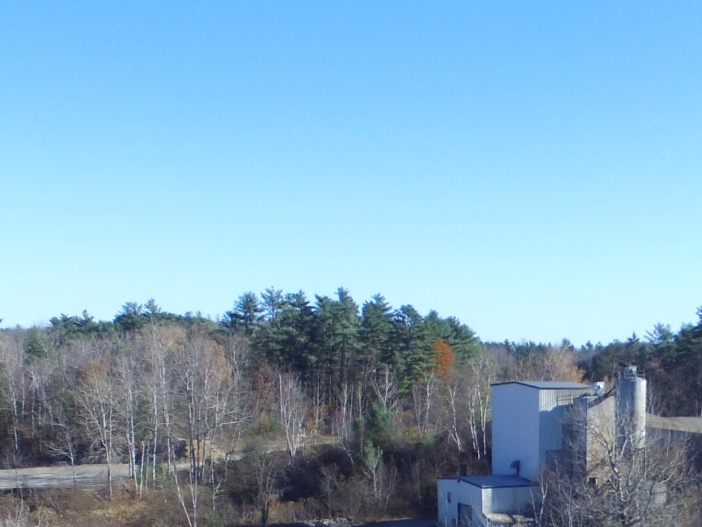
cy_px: 580
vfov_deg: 24.4
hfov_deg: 32.8
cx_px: 615
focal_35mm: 56
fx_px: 1136
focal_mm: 3.61
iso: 100
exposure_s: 1/787
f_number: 2.8
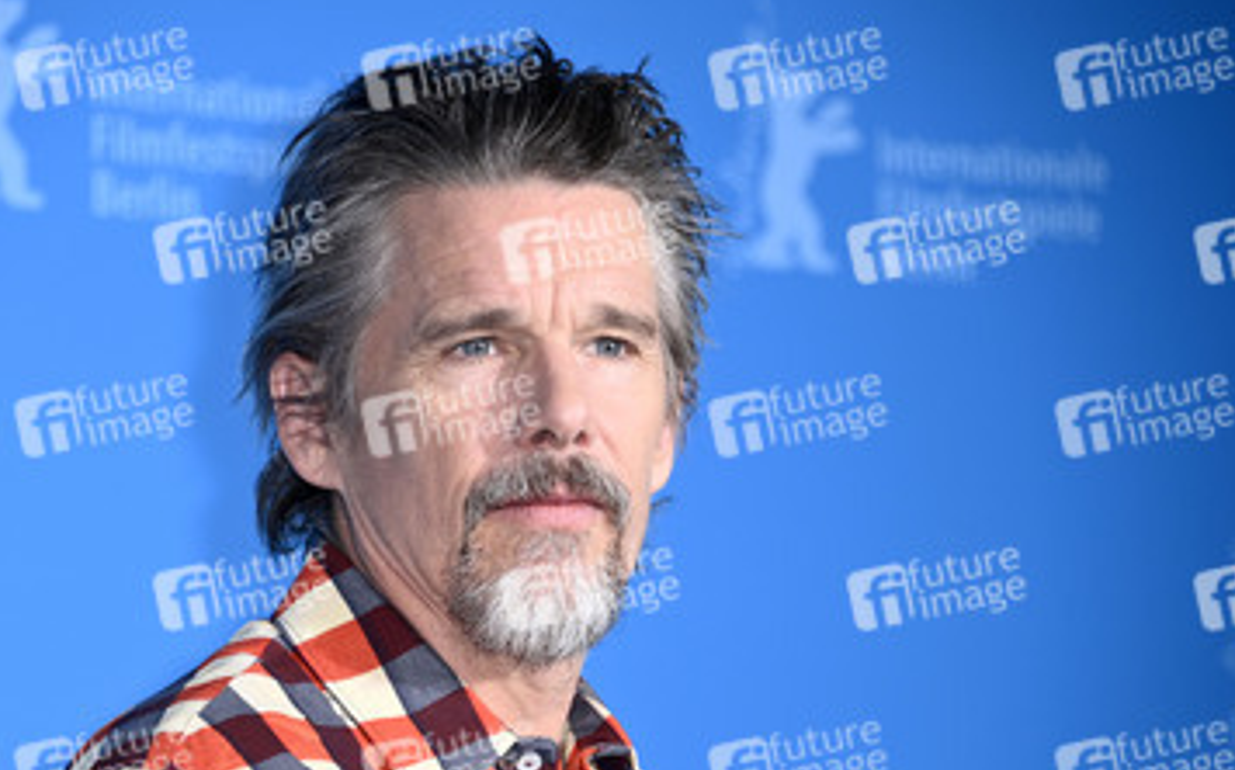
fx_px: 9115
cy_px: 503
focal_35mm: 271
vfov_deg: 4.8
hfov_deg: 7.7
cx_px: 498
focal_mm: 210
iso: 800
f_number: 5.6
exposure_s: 1/200
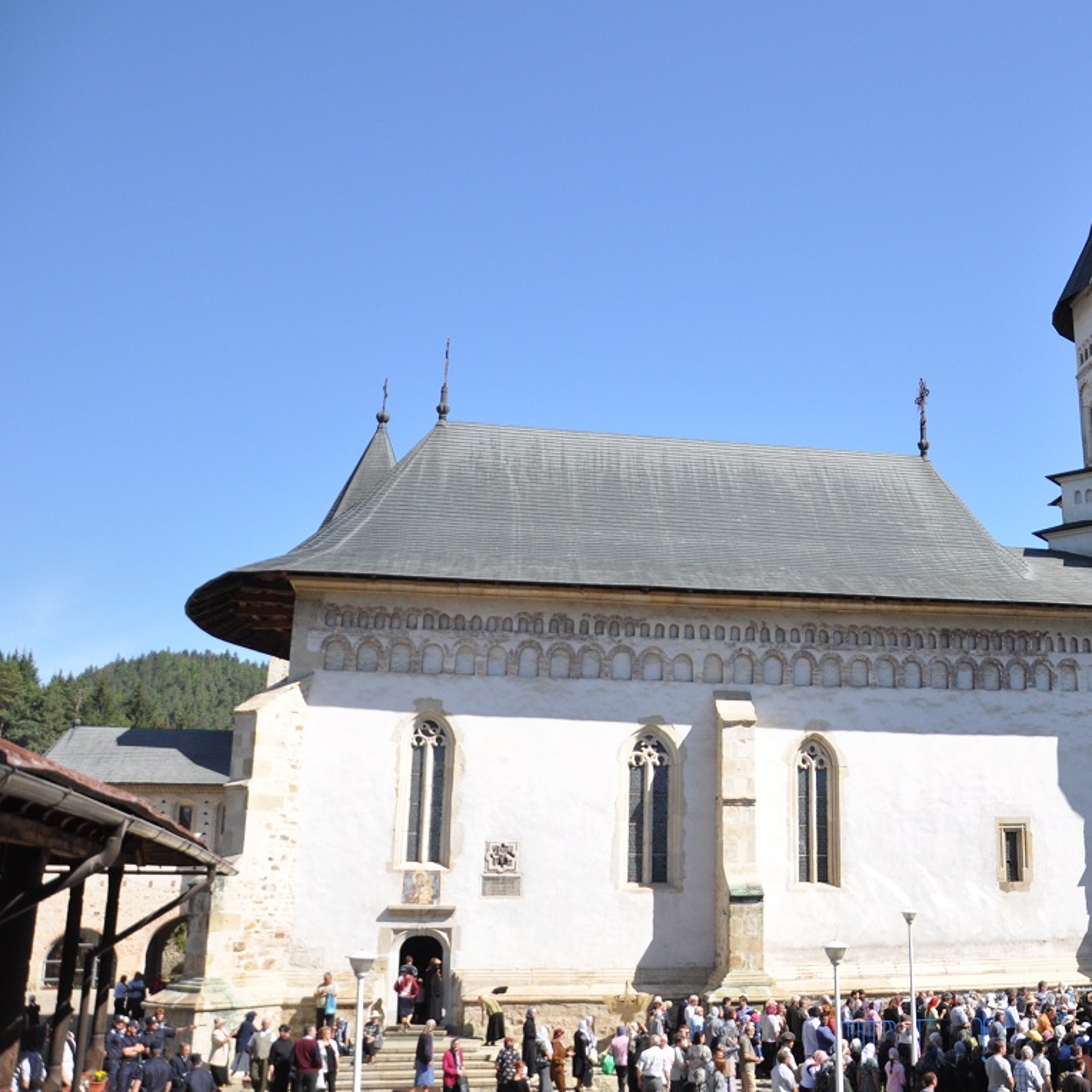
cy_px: 530
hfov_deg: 44.2
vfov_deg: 46.0
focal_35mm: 36
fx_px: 1285
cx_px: 845
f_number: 8
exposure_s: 1/3200
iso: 500
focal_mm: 18
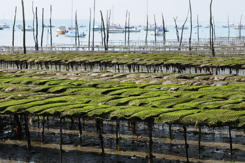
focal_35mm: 102
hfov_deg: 20.0
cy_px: 82
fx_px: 693
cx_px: 122
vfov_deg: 13.4
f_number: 11
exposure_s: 1/500
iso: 500
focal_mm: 68
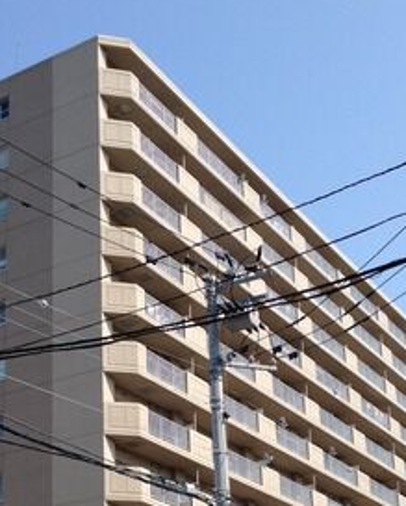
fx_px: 1125
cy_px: 410
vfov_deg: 24.9
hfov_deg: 20.4
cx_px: 146
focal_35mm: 75
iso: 50
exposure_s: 1/1493
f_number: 2.4
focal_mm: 4.28
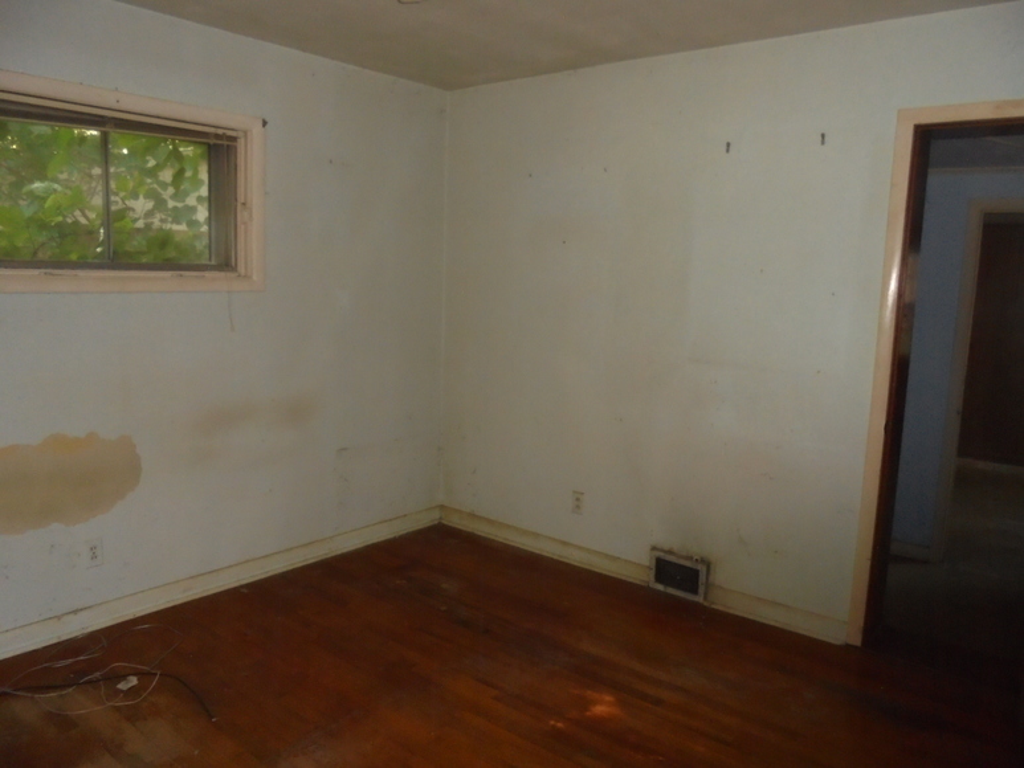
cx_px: 512
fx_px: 769
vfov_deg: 53.1
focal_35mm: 26
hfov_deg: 67.3
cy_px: 384
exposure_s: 1/30
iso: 400
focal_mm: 4.6
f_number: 3.5
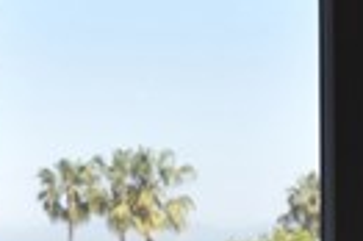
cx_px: -219
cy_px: 224
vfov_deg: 9.3
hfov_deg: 13.0
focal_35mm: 147
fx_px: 1480
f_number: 8
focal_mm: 20
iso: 220
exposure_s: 1/250
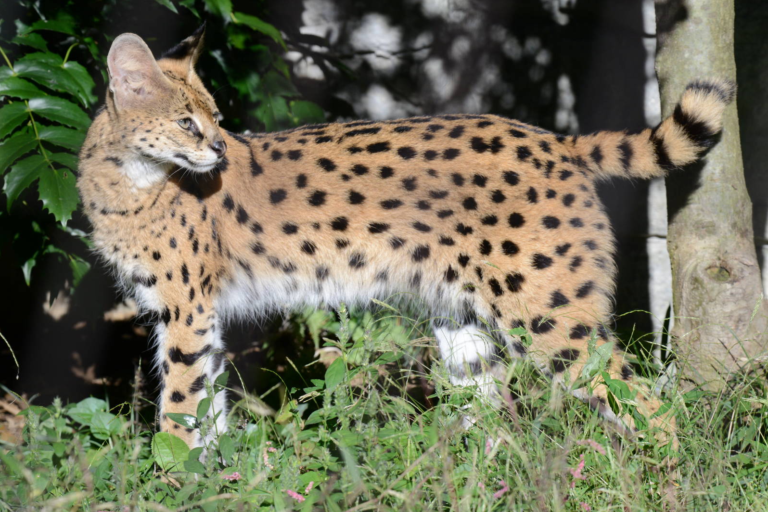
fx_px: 7701
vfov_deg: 3.8
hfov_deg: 5.7
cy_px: 256
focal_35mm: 361
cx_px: 384
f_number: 11
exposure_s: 1/500
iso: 1000
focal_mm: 360
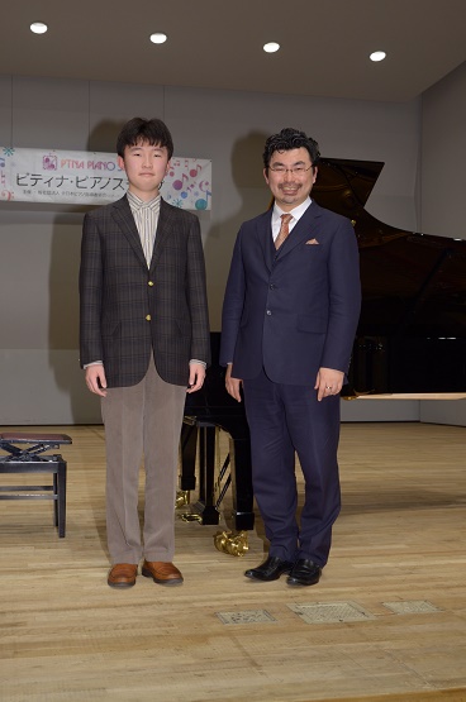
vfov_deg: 42.4
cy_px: 351
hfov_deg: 28.8
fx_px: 906
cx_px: 233
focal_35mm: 46
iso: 500
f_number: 6.3
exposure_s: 1/60
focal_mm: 31
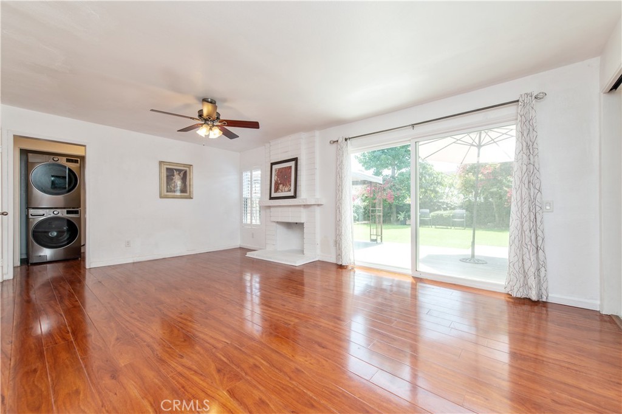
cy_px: 207
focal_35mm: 14
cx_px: 311
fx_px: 242
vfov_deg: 81.1
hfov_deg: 104.3
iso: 200
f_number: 5
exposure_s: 1/100
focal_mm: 14
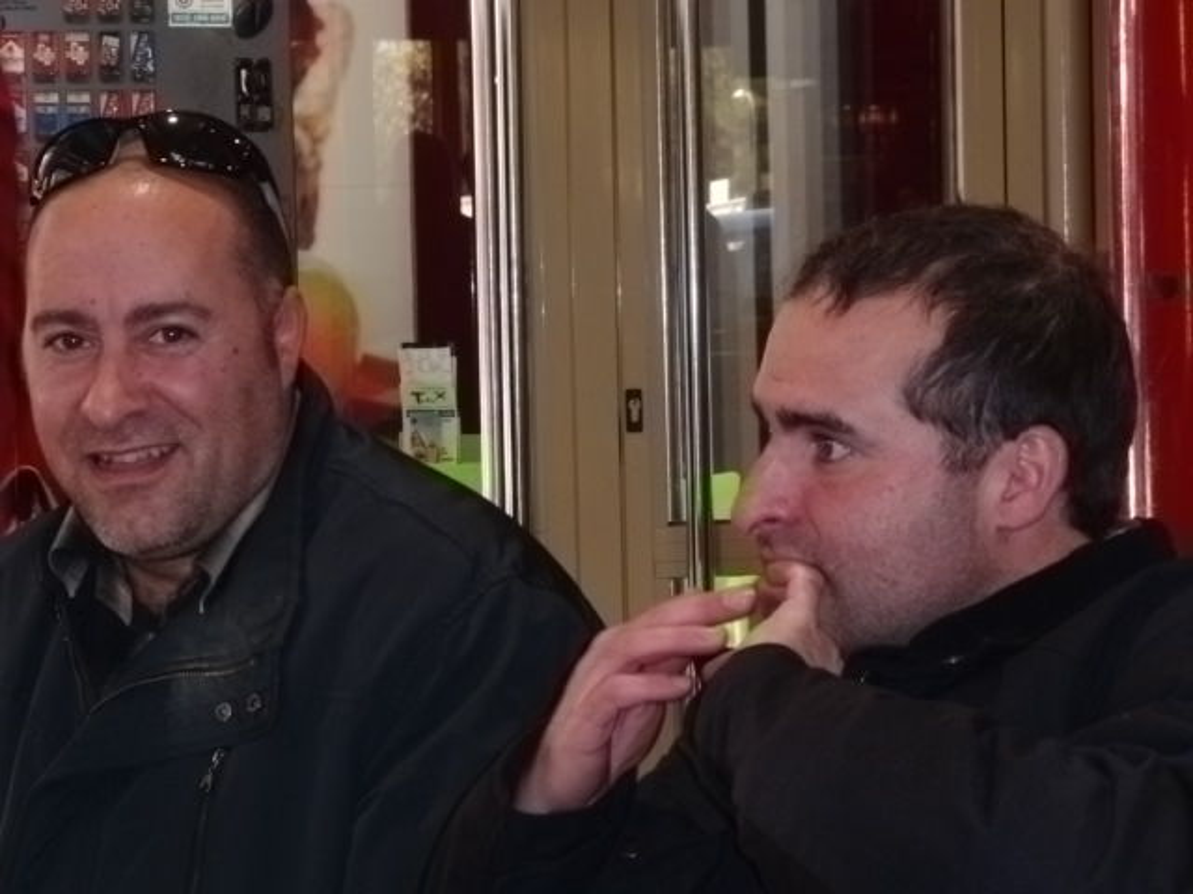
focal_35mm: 127
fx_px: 4377
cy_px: 447
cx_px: 596
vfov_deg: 11.7
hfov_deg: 15.5
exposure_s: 1/40
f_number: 5.2
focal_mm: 22
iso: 400
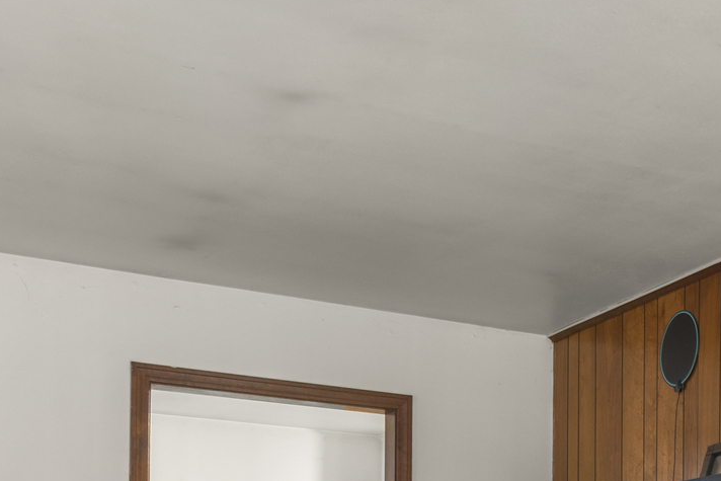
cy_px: 673
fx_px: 1382
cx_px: 788
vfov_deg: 18.1
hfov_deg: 26.9
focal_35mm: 69
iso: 200
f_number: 9
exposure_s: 20
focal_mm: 16
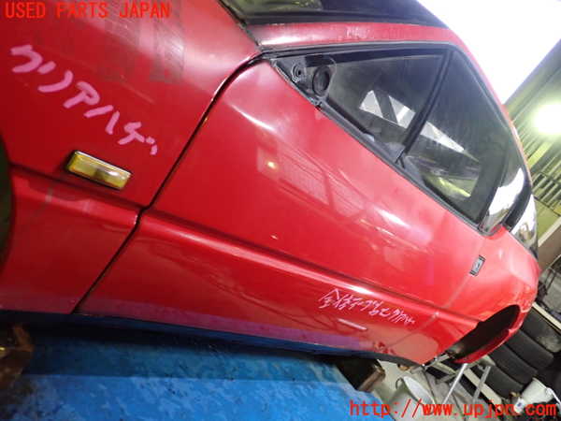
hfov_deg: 60.0
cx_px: 280
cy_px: 210
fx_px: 486
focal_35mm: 30
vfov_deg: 46.8
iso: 500
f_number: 2.3
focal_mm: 5.4
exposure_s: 1/30
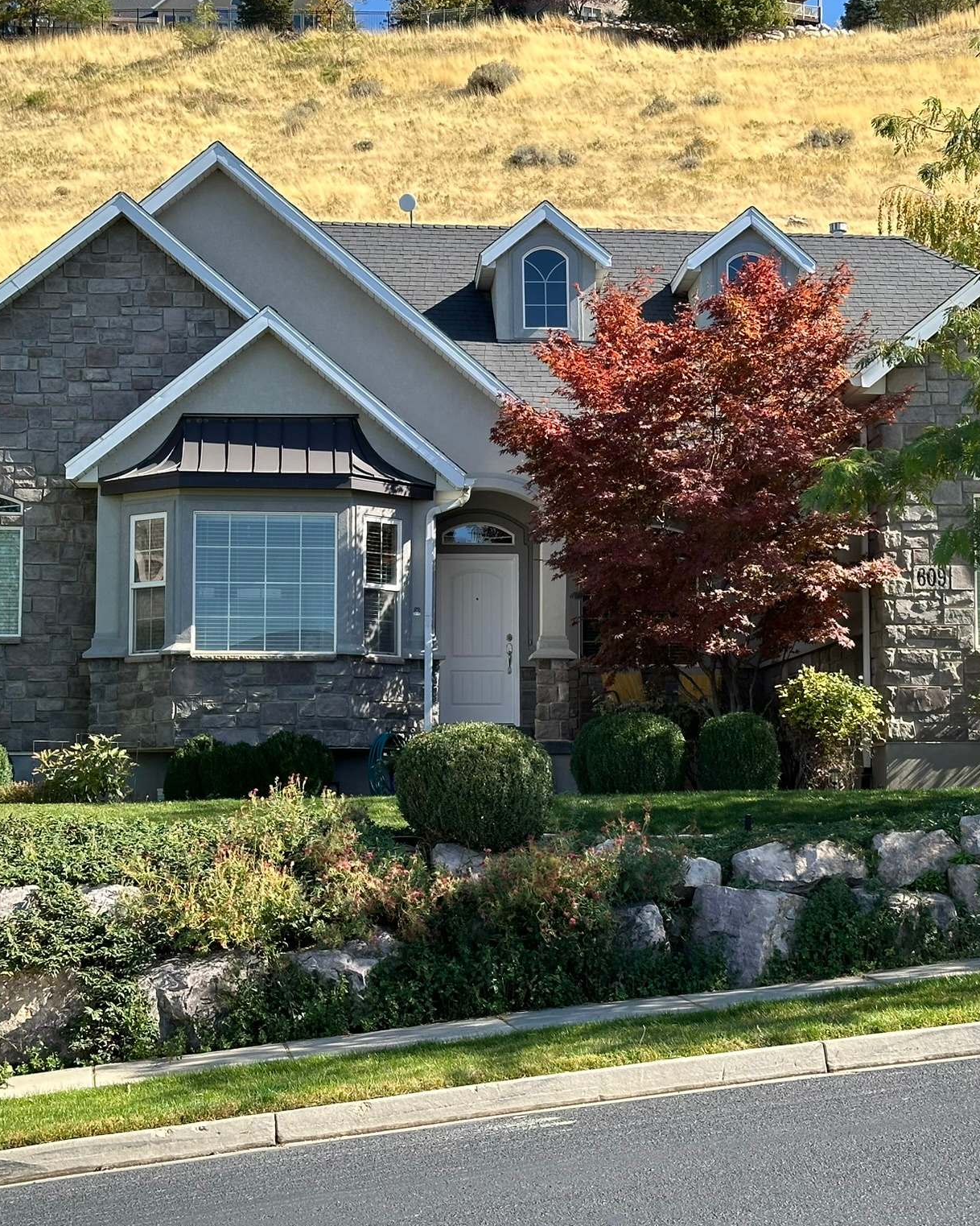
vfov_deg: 30.0
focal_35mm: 63
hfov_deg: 24.2
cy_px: 613
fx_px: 2285
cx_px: 588
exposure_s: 1/1414
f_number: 1.78
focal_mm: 6.86
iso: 64
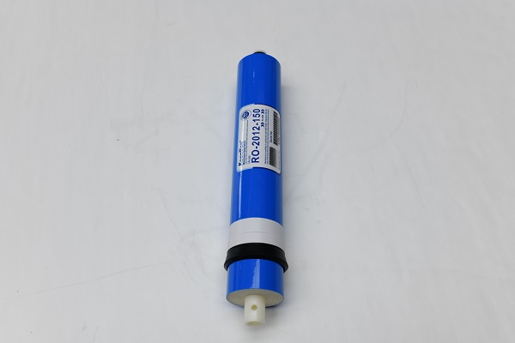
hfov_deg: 54.4
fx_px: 501
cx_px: 258
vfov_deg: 37.9
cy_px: 172
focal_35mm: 35
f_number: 8
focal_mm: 35
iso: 100
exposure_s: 1/40
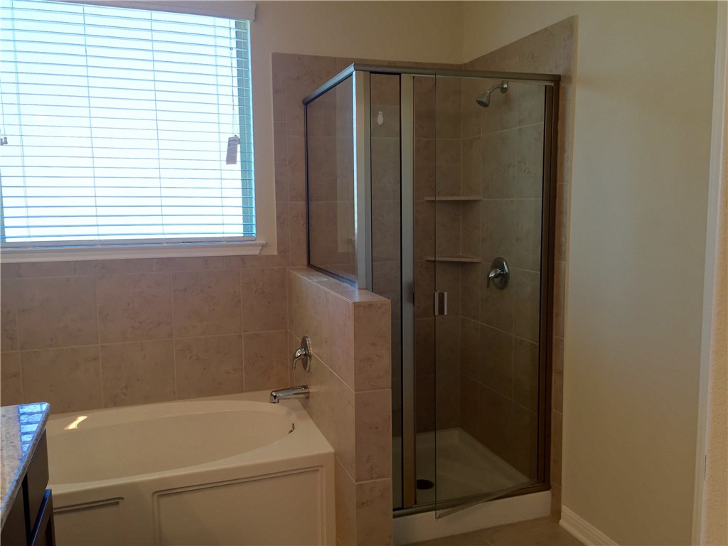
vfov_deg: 48.2
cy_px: 273
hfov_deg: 61.7
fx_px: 610
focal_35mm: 29
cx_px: 364
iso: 32
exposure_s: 1/60
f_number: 2.2
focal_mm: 4.15
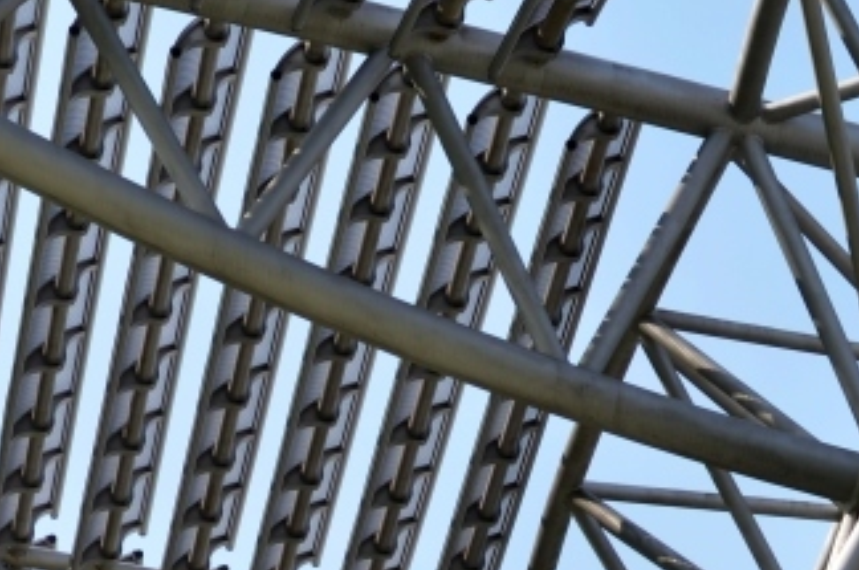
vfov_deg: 5.7
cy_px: 803
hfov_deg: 8.7
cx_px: 384
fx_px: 5647
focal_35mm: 237
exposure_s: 1/640
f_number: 4.5
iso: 100
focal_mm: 50
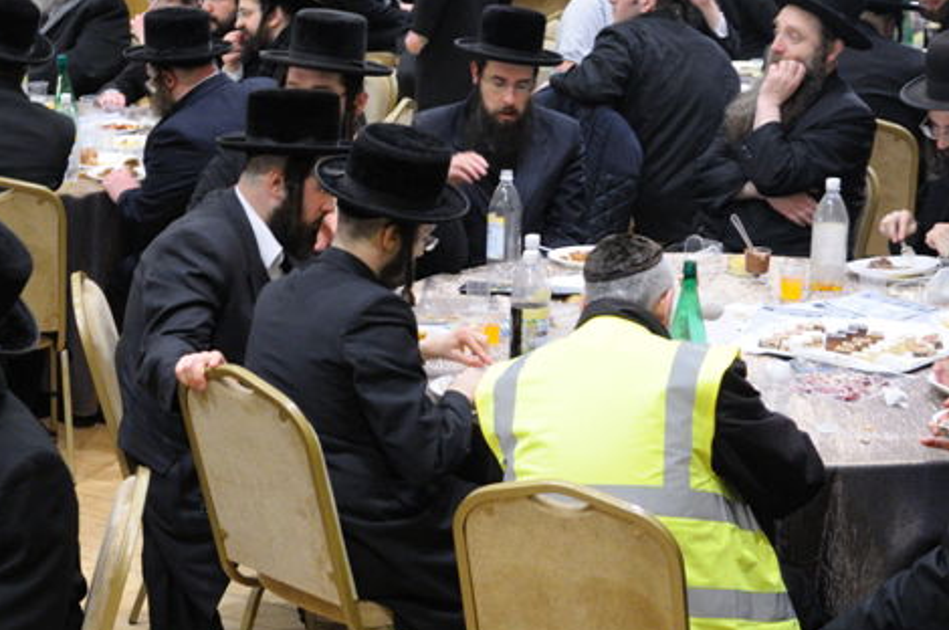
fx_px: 2238
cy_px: 311
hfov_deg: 23.6
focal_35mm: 85
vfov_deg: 16.0
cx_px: 208
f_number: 2.8
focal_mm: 26
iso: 640
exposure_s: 1/60
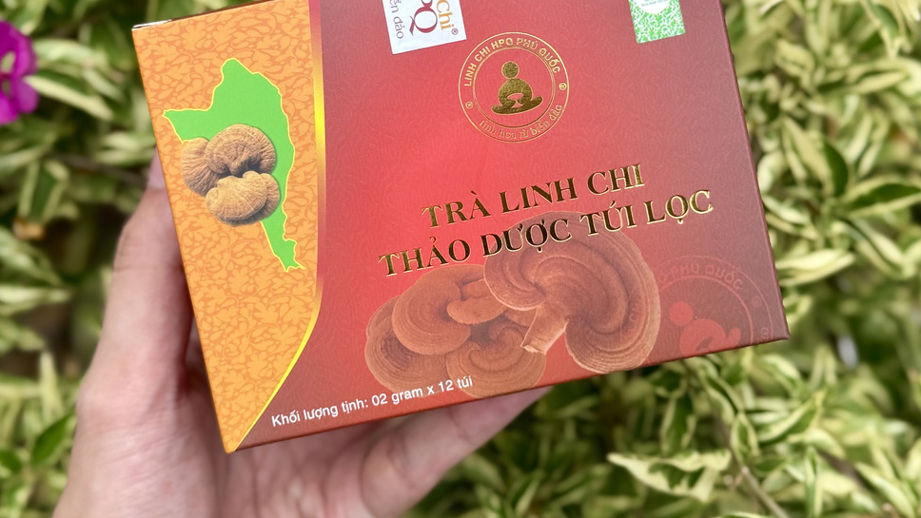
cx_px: 452
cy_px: 183
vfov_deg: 22.2
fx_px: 1319
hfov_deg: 38.5
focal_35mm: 54
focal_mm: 6.76
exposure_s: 1/1543
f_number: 1.78
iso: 64
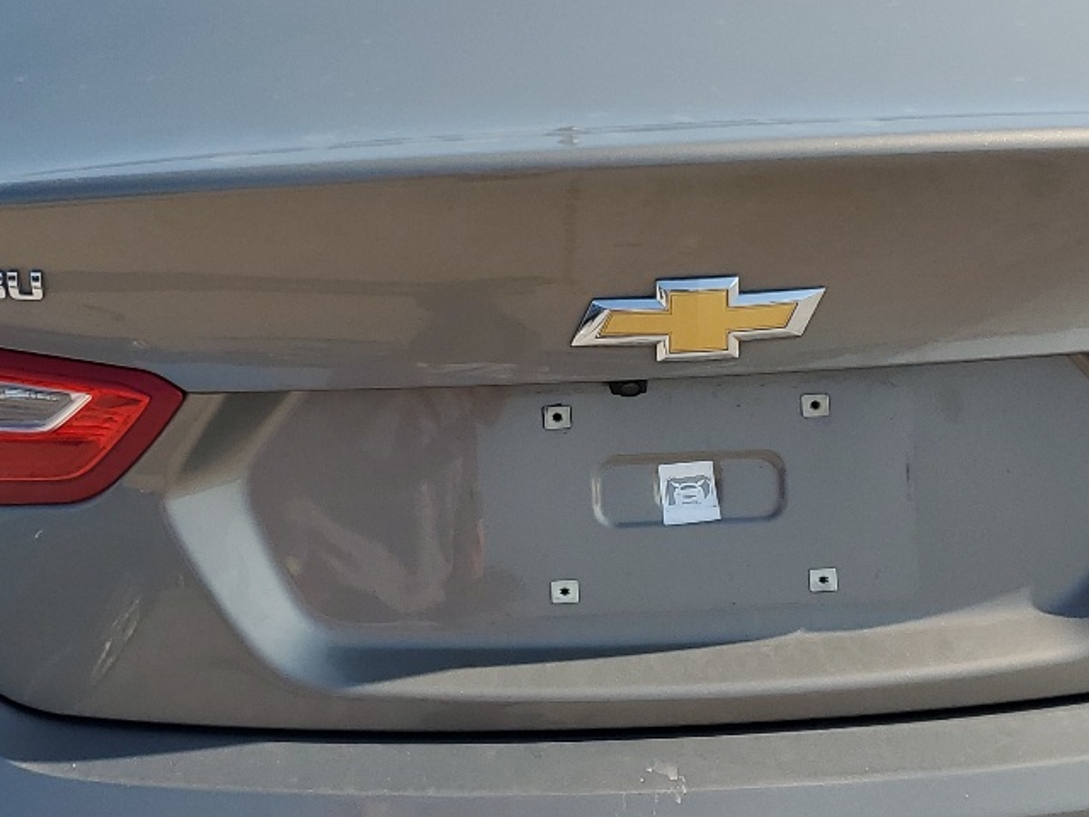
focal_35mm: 65
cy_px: 397
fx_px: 2045
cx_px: 533
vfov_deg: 22.6
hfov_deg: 29.8
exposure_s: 1/2500
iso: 50
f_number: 1.5
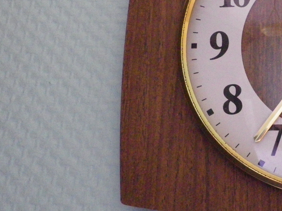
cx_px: 307
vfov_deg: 21.9
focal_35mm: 67
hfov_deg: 26.7
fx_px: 546
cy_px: 82
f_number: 2.6
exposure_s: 1/60
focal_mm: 4.9
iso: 640
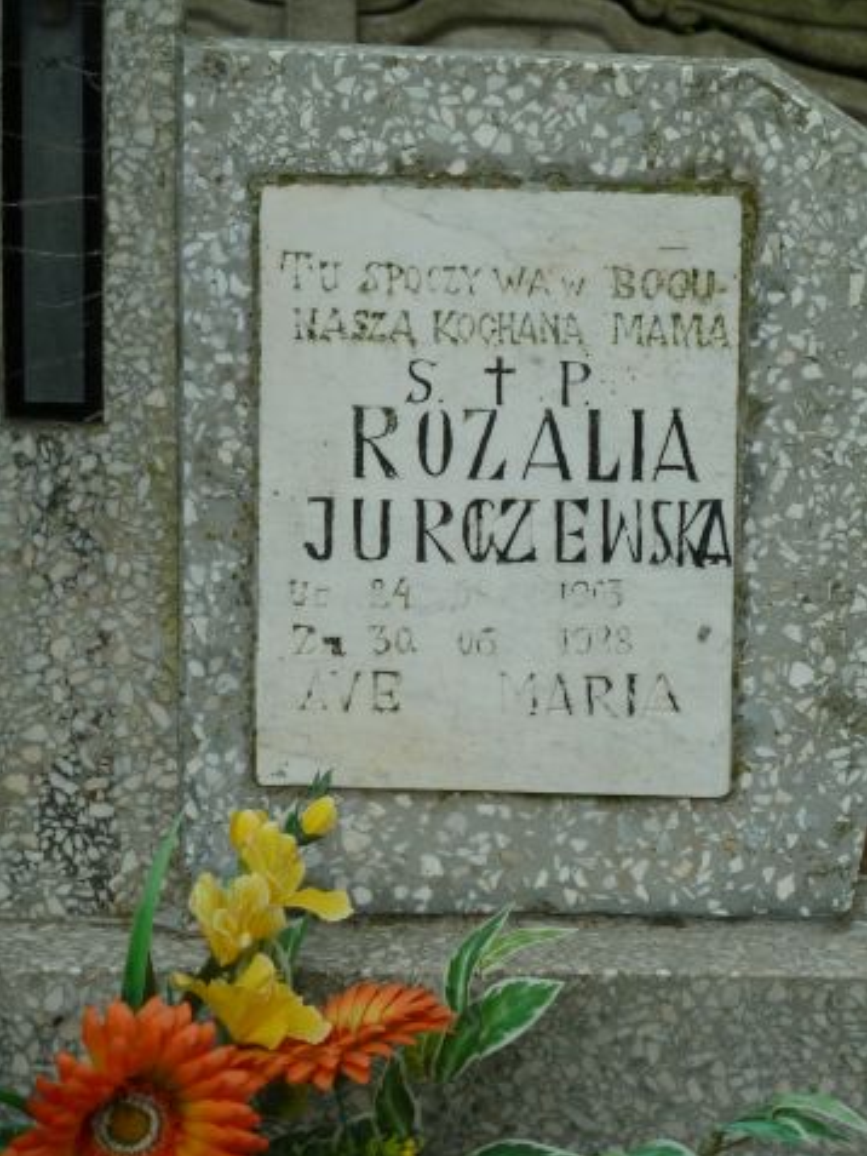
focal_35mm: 148
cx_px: 434
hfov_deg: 10.0
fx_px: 4940
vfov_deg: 13.3
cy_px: 579
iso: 160
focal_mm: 24.1
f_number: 4.5
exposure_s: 1/200
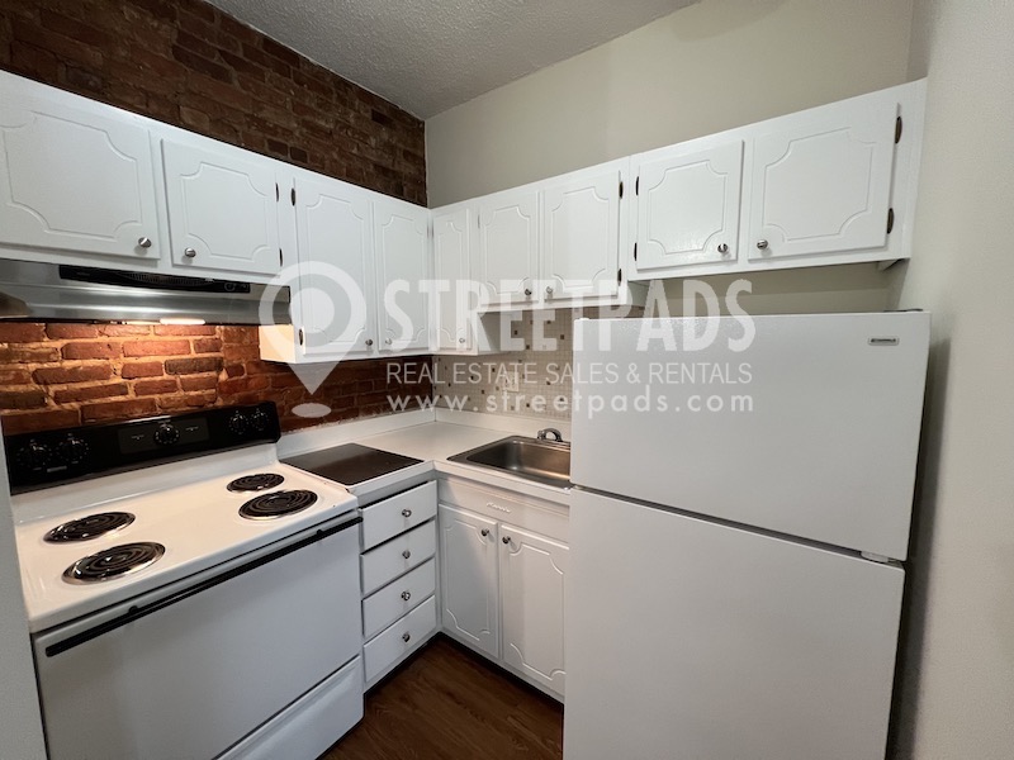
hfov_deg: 106.2
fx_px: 381
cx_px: 507
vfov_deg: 89.9
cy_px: 380
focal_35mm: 13
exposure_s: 1/60
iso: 250
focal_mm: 1.57
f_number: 1.8
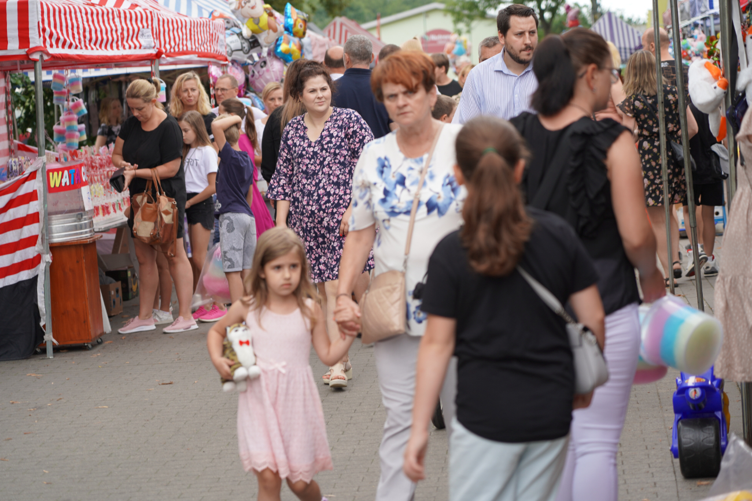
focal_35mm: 105
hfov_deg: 19.5
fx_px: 2193
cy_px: 250
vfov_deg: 13.0
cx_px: 376
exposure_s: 1/160
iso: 160
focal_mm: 105
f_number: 4
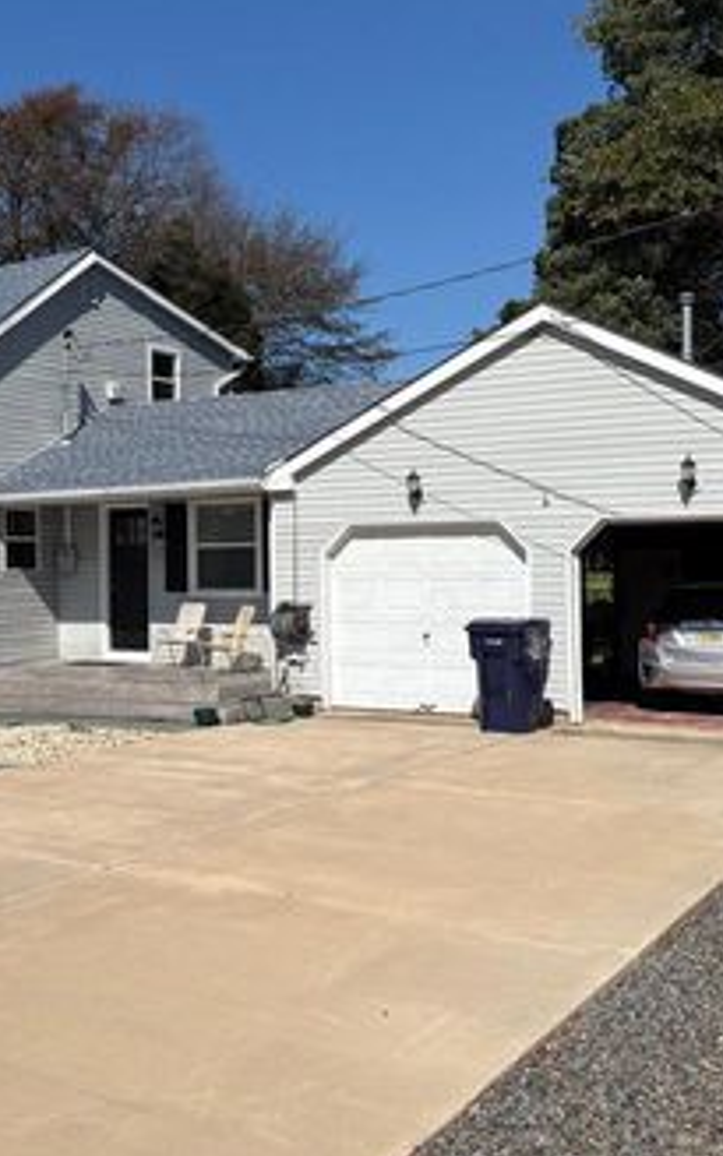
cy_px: 562
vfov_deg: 47.2
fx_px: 1324
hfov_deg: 30.3
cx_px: 226
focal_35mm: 42
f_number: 1.6
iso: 50
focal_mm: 5.96
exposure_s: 1/7813
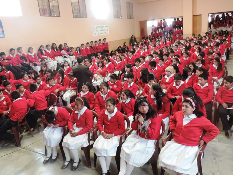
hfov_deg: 59.9
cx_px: 116
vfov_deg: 46.8
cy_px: 88
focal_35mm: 30
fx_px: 202
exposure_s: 1/20
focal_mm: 5.3
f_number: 3.1
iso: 400
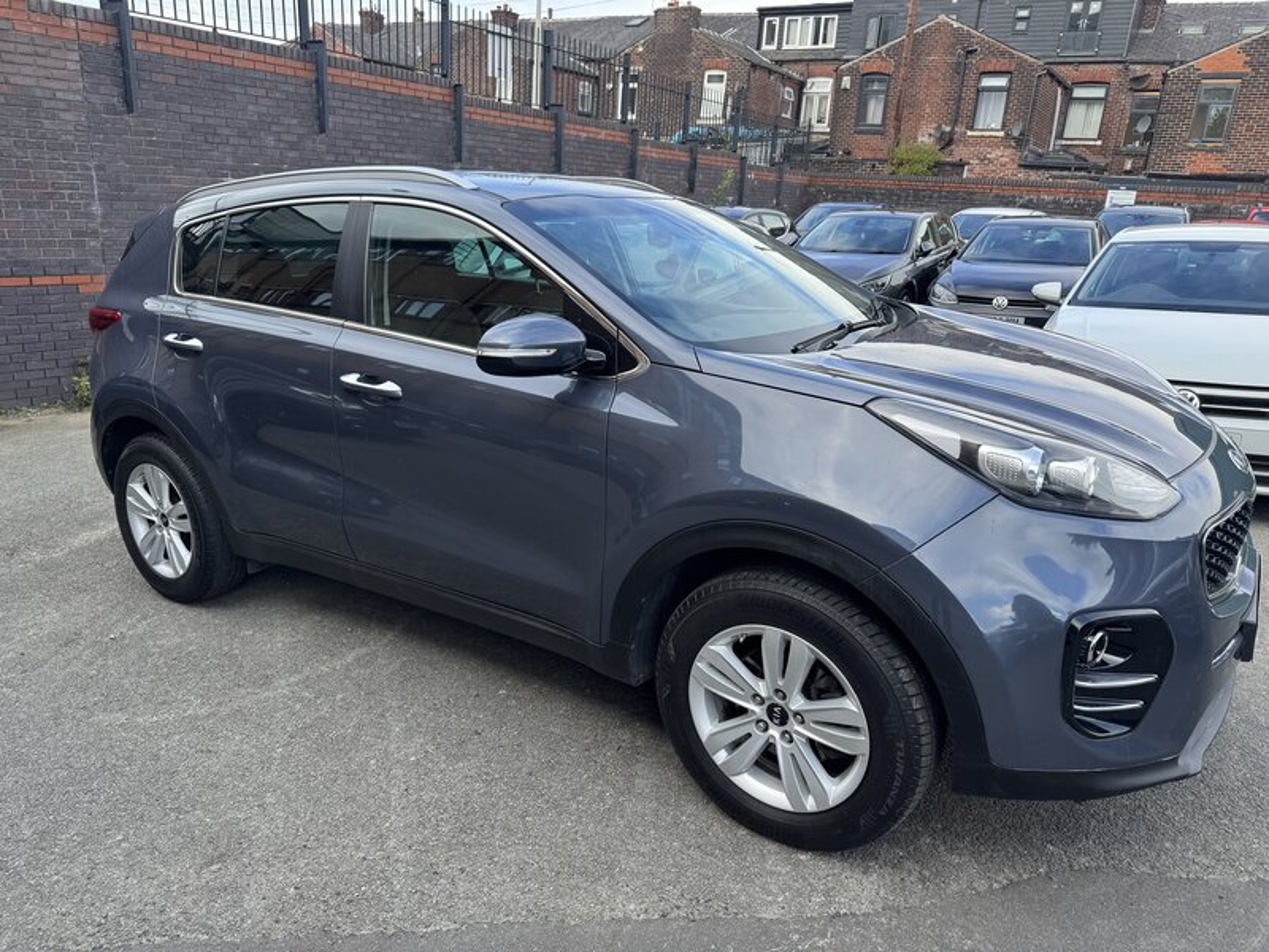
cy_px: 476
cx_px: 634
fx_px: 880
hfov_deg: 71.6
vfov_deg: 56.8
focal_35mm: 24
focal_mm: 6.76
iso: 80
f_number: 1.78
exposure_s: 1/730
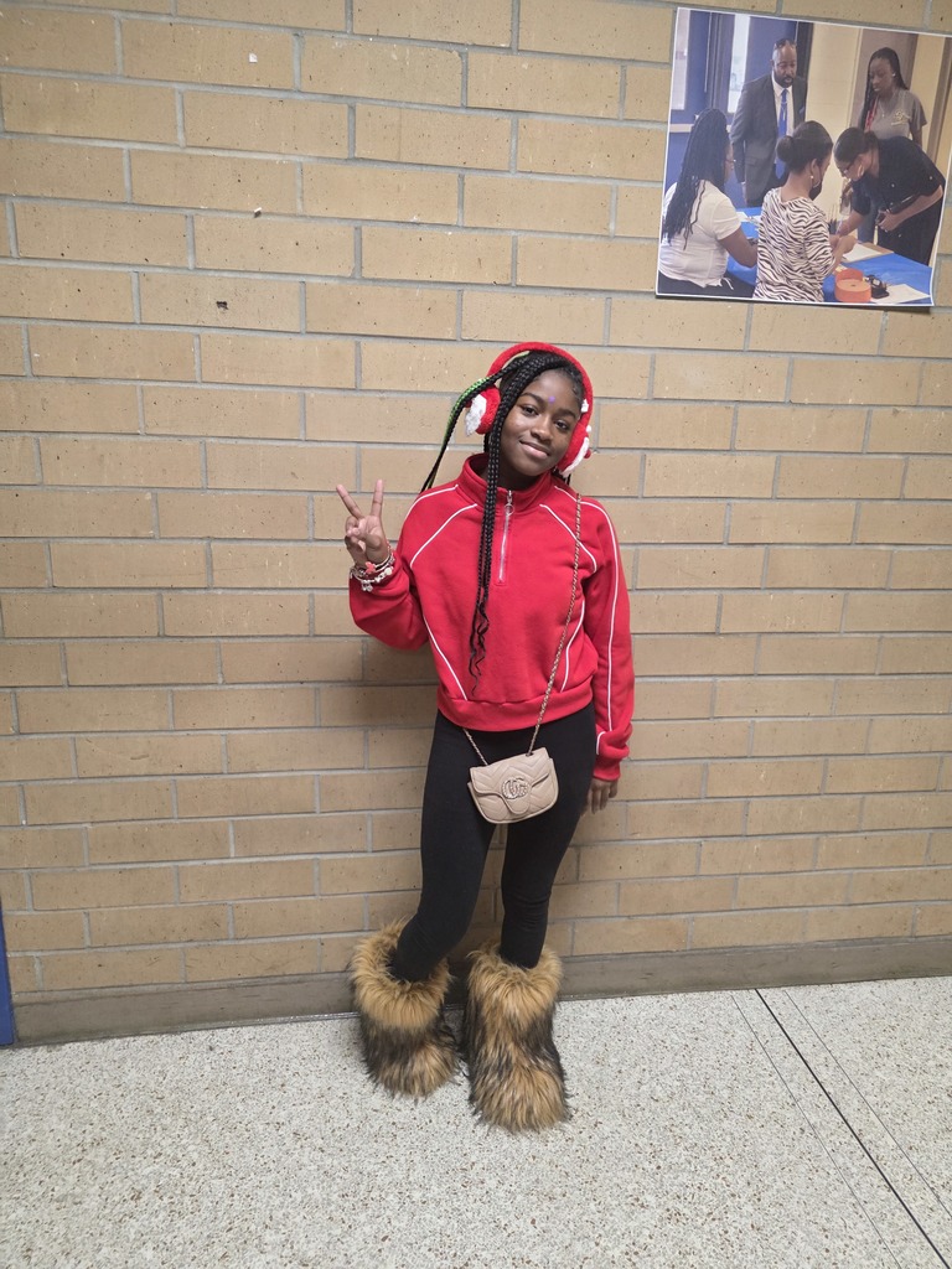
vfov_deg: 73.9
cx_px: 476
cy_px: 634
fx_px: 843
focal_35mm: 23
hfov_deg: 58.9
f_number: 1.7
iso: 500
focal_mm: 6.3
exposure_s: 1/120
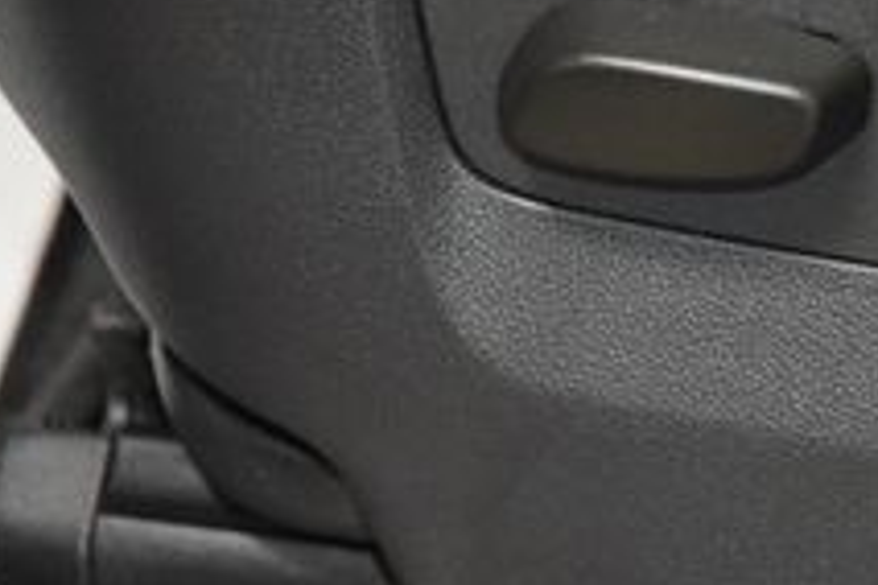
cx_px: 1096
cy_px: 23
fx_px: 7682
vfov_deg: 4.4
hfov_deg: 6.5
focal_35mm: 315
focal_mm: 70
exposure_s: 1/60
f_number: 4.5
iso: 3200
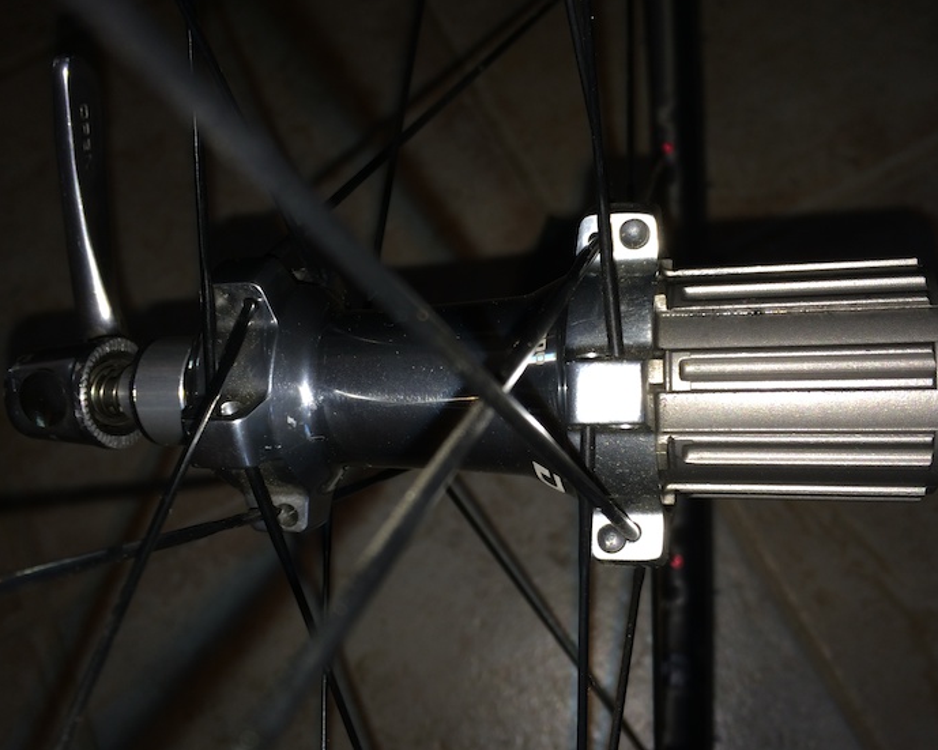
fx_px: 944
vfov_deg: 43.3
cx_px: 493
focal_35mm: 34
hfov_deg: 52.8
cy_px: 382
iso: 32
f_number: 2.2
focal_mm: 4.12
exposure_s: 1/72
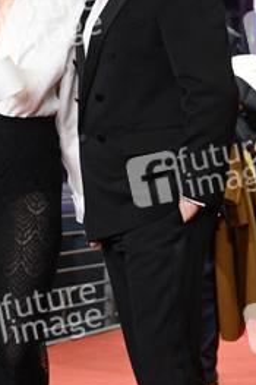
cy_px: 100
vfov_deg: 13.5
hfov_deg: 9.0
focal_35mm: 152
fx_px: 1623
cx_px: 69
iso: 5000
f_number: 5.6
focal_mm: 100
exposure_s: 1/200
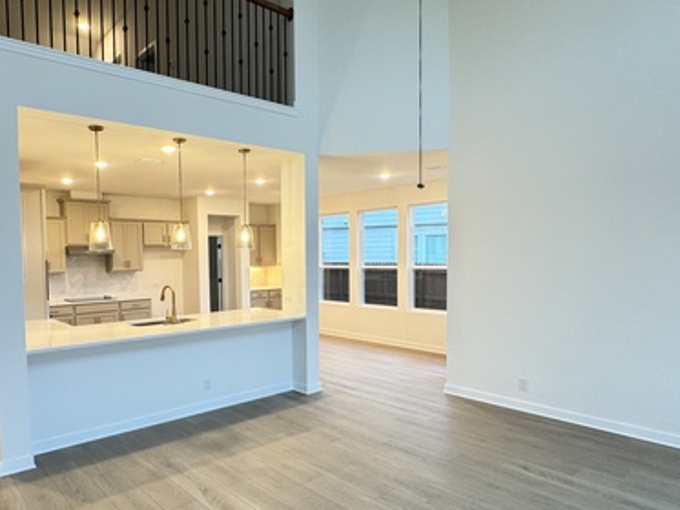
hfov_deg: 70.3
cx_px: 250
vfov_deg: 56.7
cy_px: 282
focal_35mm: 24
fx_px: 472
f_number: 2.2
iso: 200
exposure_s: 1/60
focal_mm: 2.22
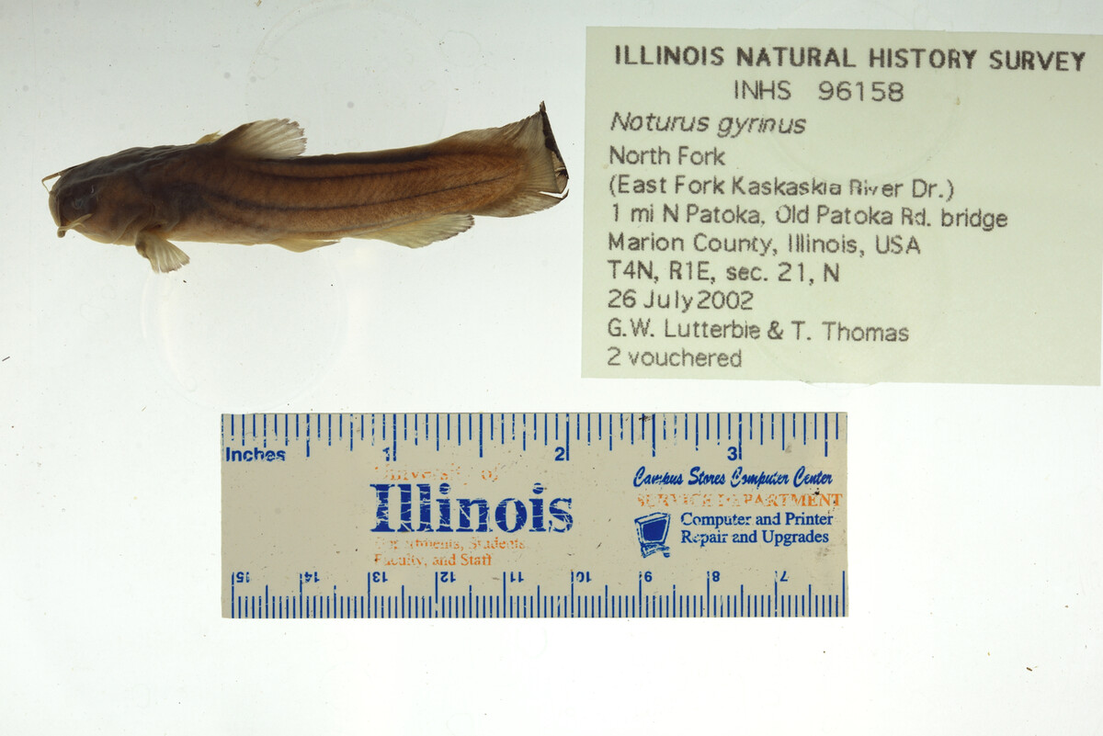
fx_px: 1839
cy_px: 368
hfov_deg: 33.4
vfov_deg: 22.6
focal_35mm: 60
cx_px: 552
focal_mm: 60
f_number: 10
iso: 100
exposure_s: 1/160
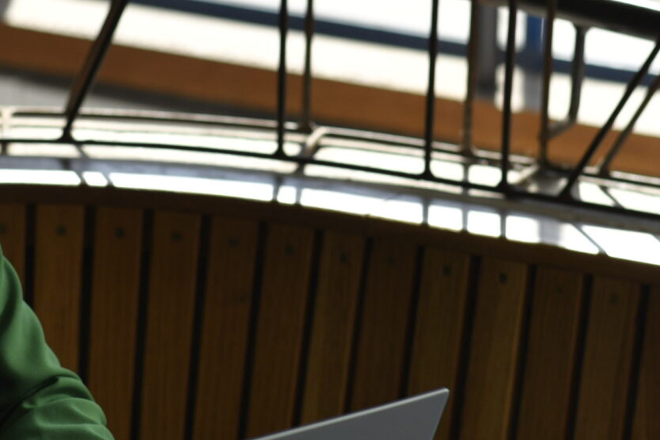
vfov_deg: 4.3
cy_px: 172
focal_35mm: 323
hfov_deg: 6.4
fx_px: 5922
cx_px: 253
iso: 250
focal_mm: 105
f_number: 2.8
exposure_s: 1/1600
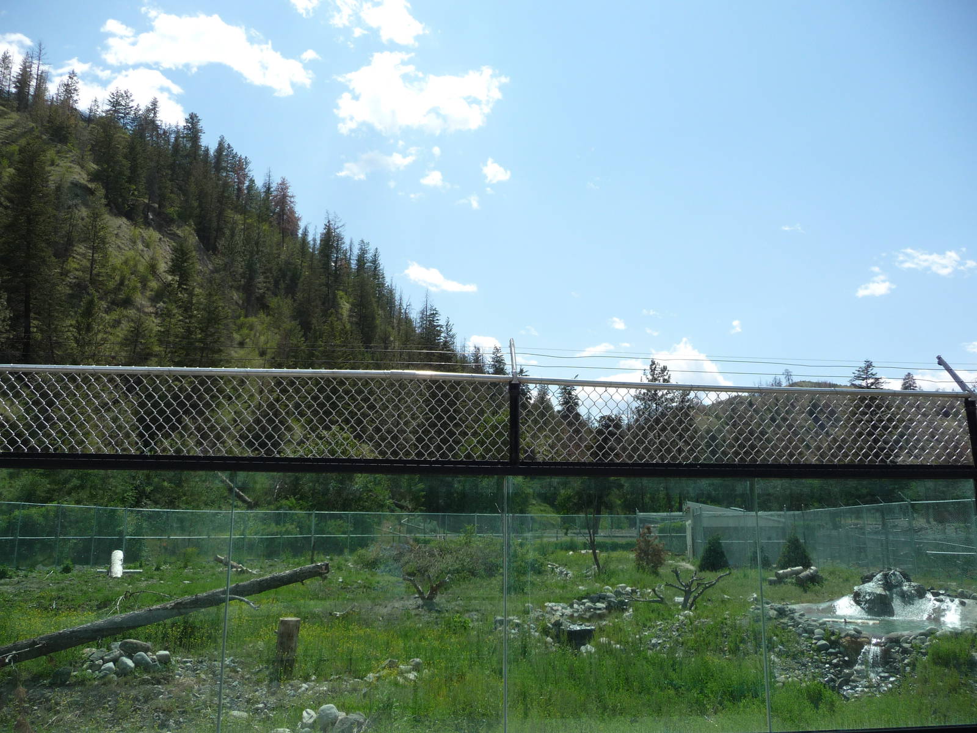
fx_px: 790
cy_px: 366
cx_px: 488
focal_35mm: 28
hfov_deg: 63.4
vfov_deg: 49.7
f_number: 3.3
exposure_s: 1/1300
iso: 100
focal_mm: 4.7
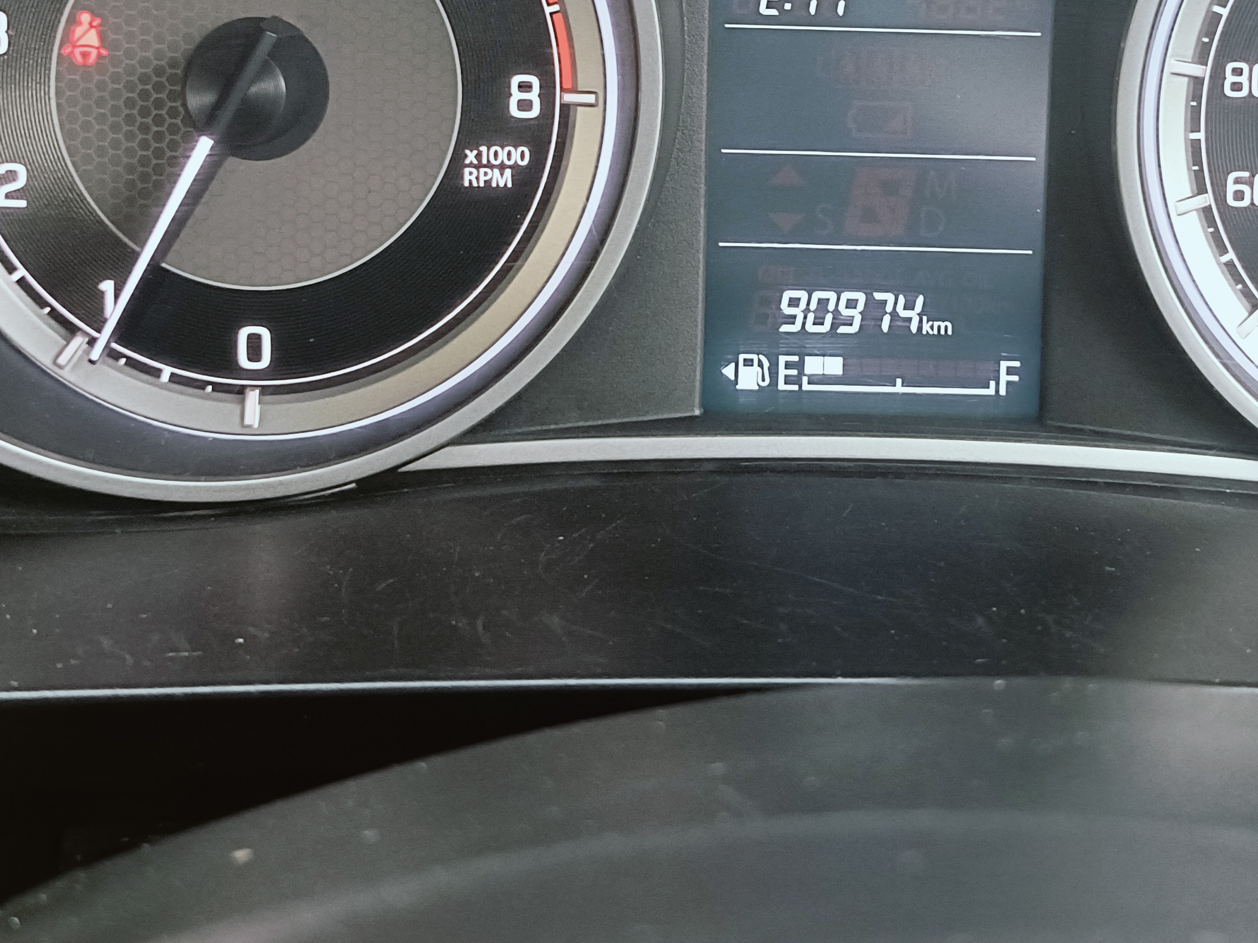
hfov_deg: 34.7
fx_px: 1999
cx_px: 810
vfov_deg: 25.8
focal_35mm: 55
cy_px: 118
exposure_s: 1/50
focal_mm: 4.7
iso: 2335
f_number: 1.7
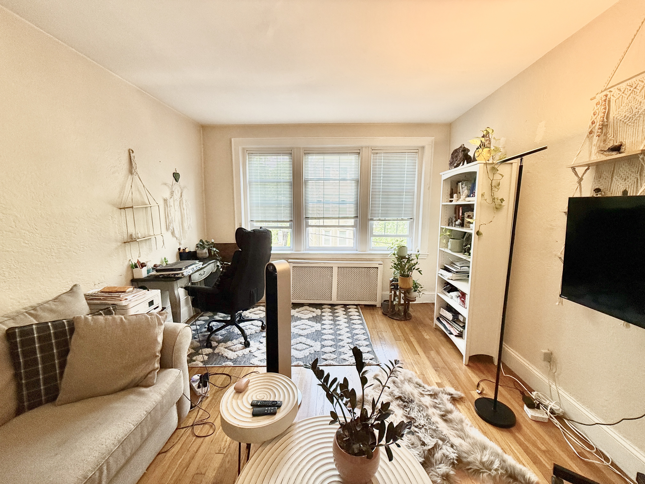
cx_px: 322
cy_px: 242
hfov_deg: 102.1
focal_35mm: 14
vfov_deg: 85.7
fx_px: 261
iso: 160
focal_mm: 2.22
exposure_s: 1/100
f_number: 2.2
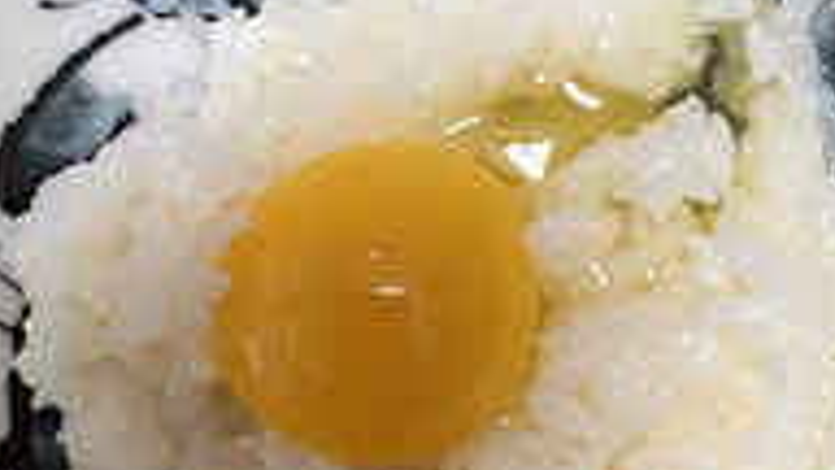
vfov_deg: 20.4
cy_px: 257
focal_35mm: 59
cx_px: 396
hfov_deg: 35.4
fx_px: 1306
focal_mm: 5.1
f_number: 1.6
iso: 125
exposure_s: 1/53
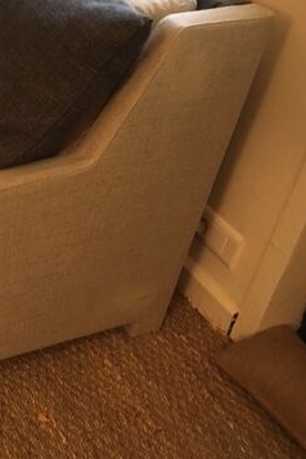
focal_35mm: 54
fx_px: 688
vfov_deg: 36.9
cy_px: 215
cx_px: -68
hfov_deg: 22.9
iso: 200
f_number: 2.2
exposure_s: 1/25
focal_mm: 4.15
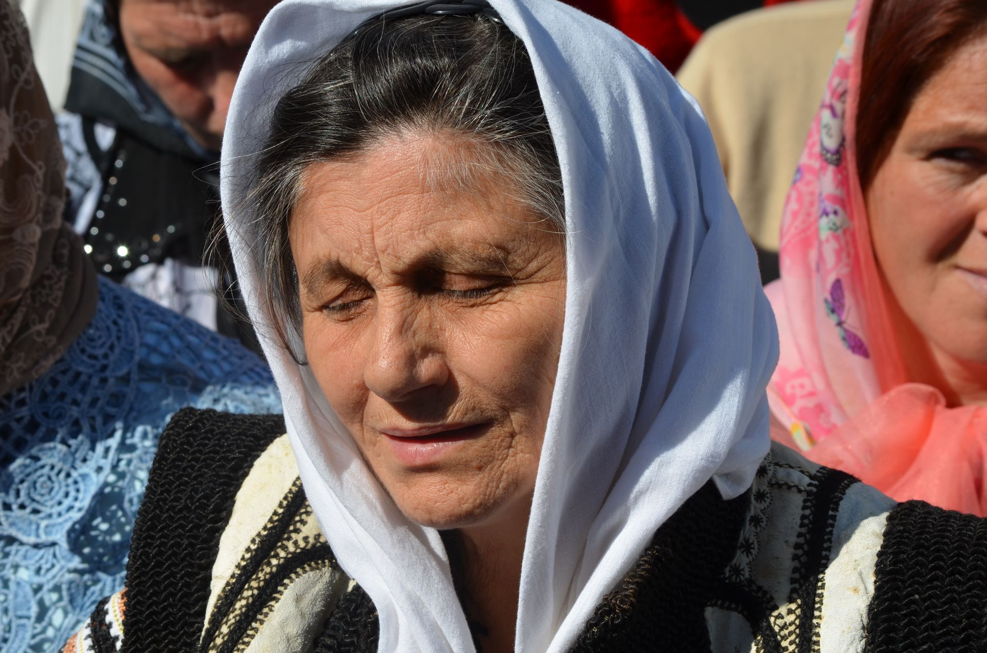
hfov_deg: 14.0
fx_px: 4021
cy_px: 326
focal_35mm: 147
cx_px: 494
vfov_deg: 9.3
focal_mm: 98
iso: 100
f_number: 9
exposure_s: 1/320
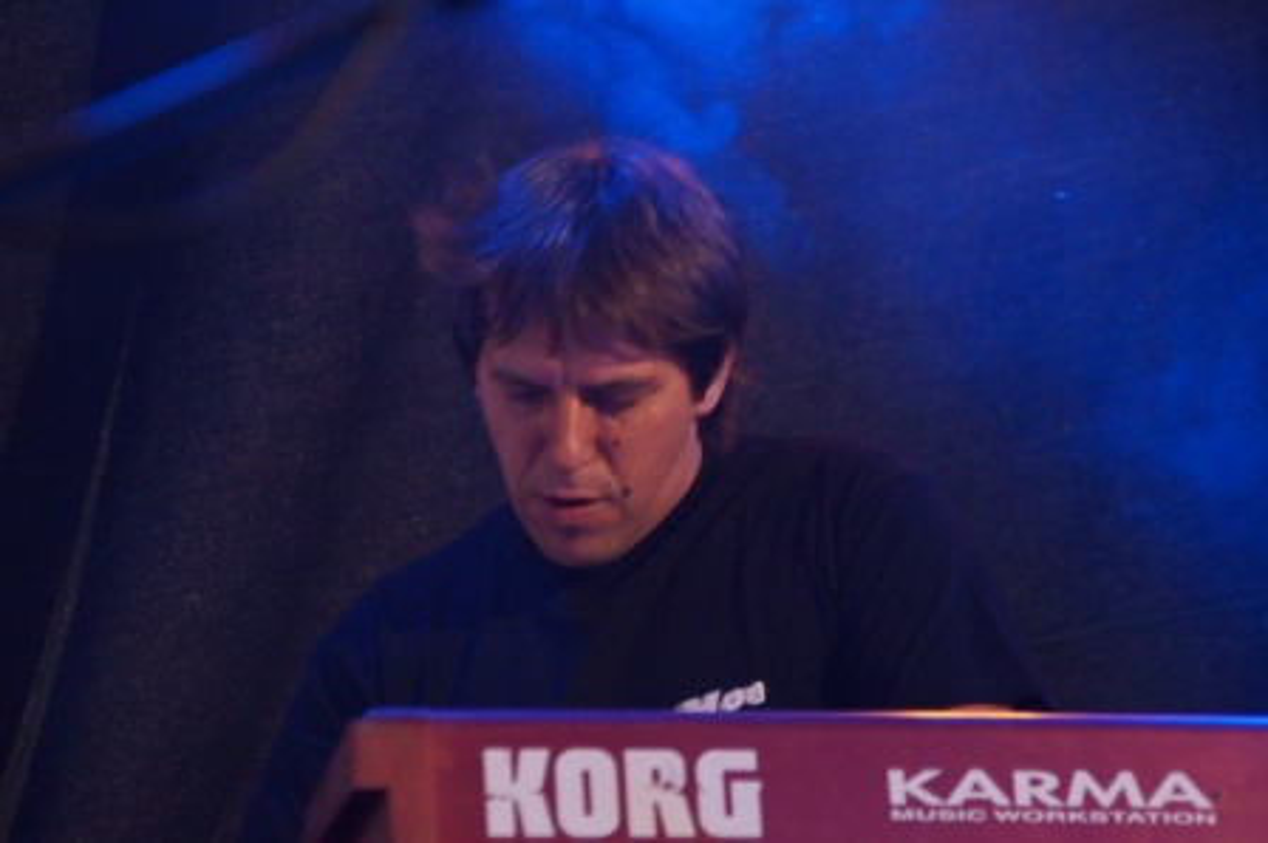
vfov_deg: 5.1
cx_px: 634
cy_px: 422
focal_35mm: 270
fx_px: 9503
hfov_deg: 7.6
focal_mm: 180
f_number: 6.3
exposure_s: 1/30
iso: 3200
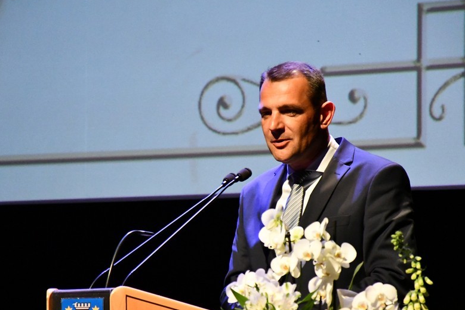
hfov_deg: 7.5
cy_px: 196
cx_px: 210
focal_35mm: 276
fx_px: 3566
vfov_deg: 5.0
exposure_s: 1/250
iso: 10000
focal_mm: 140
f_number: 5.6
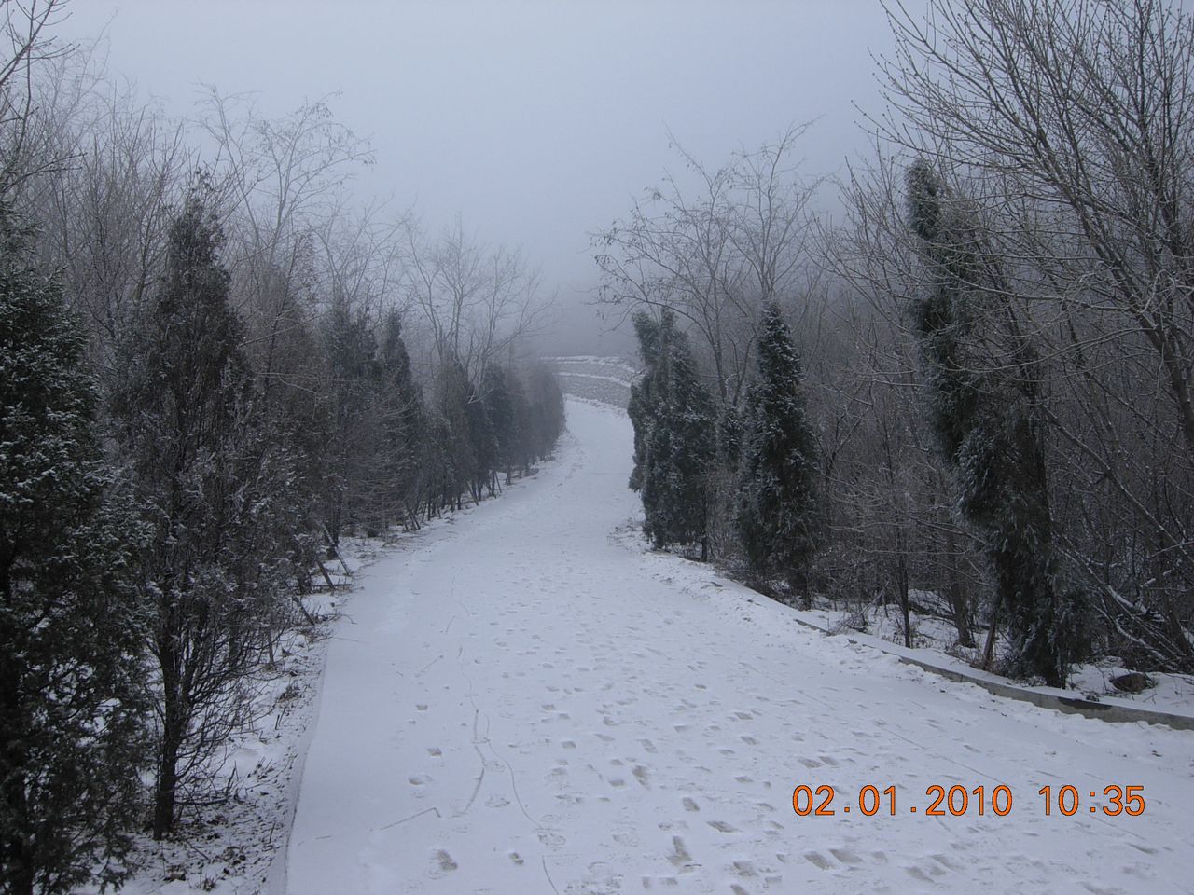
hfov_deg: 51.4
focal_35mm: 36
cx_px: 597
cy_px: 448
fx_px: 1242
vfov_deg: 39.7
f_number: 4.8
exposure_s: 1/186
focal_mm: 7.5
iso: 50
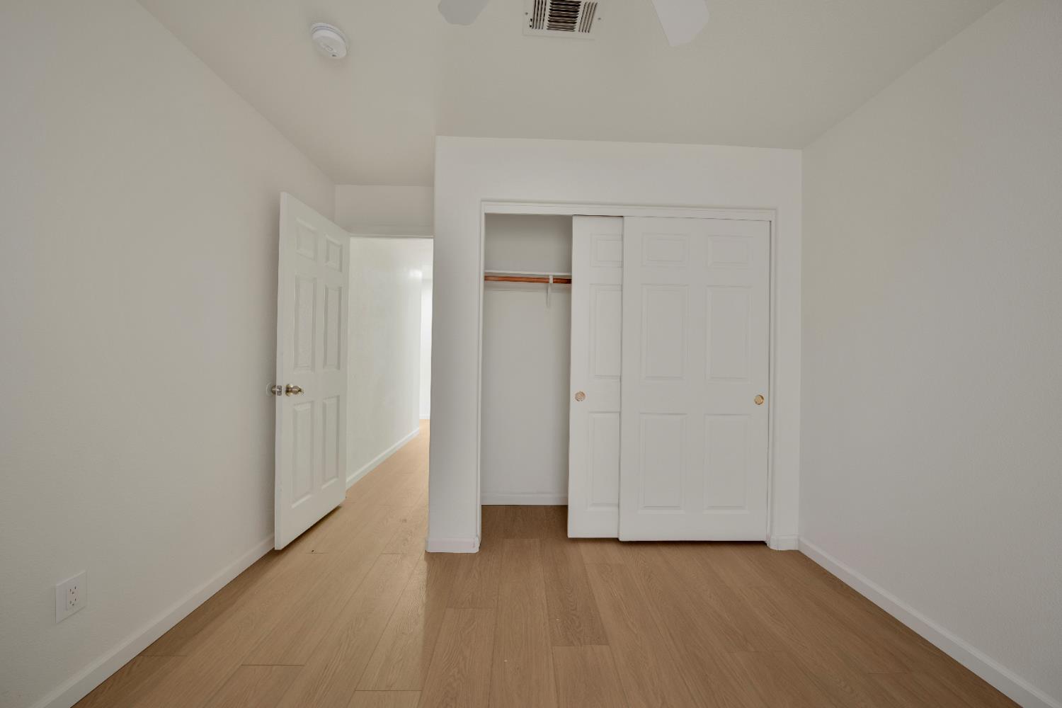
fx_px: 383
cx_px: 531
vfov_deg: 85.4
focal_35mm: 13
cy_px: 354
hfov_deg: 108.3
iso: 500
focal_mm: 13
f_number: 7.1
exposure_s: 2.5
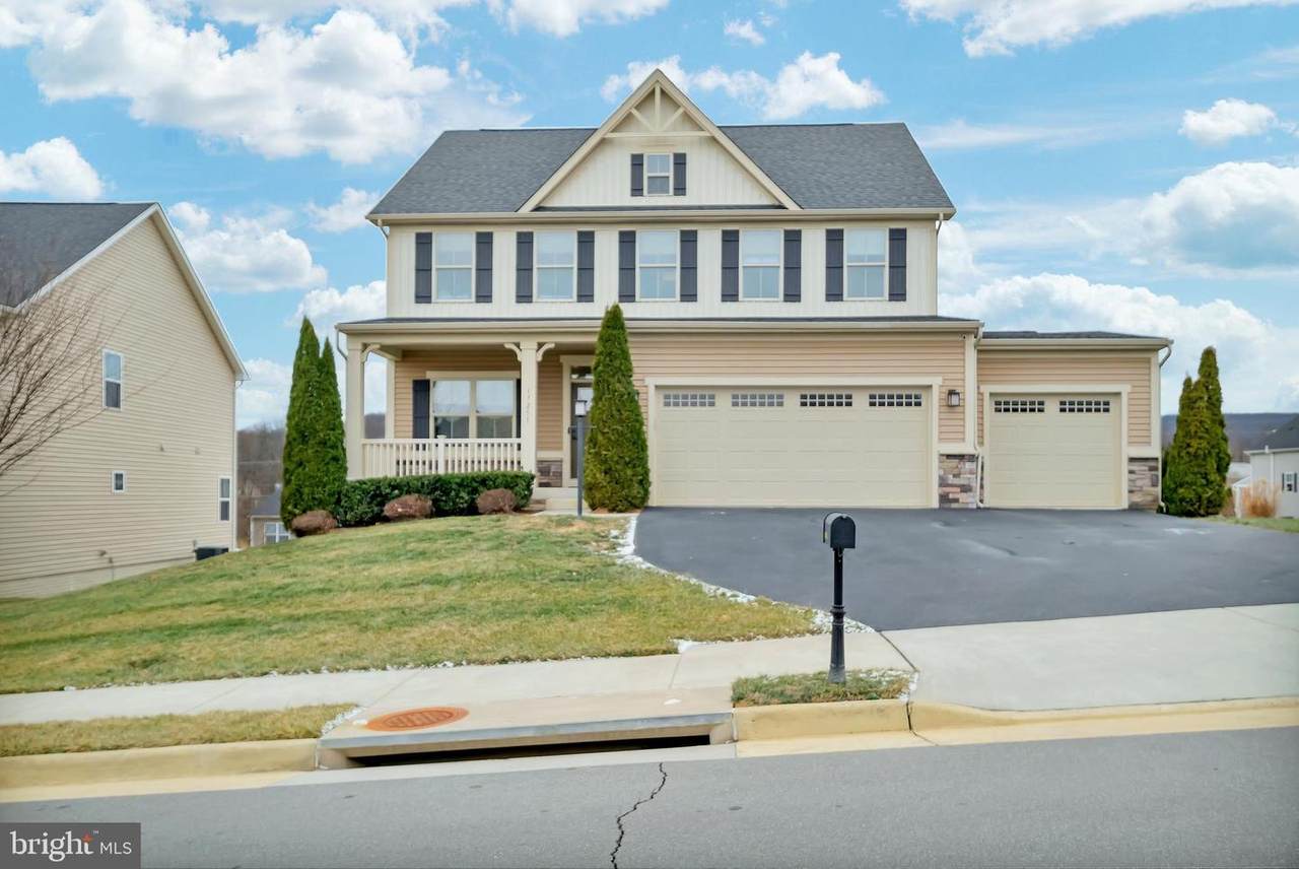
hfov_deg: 69.3
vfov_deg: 49.6
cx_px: 650
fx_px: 939
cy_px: 434
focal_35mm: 26
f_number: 4
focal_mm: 17.4
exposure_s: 1/250
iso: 400
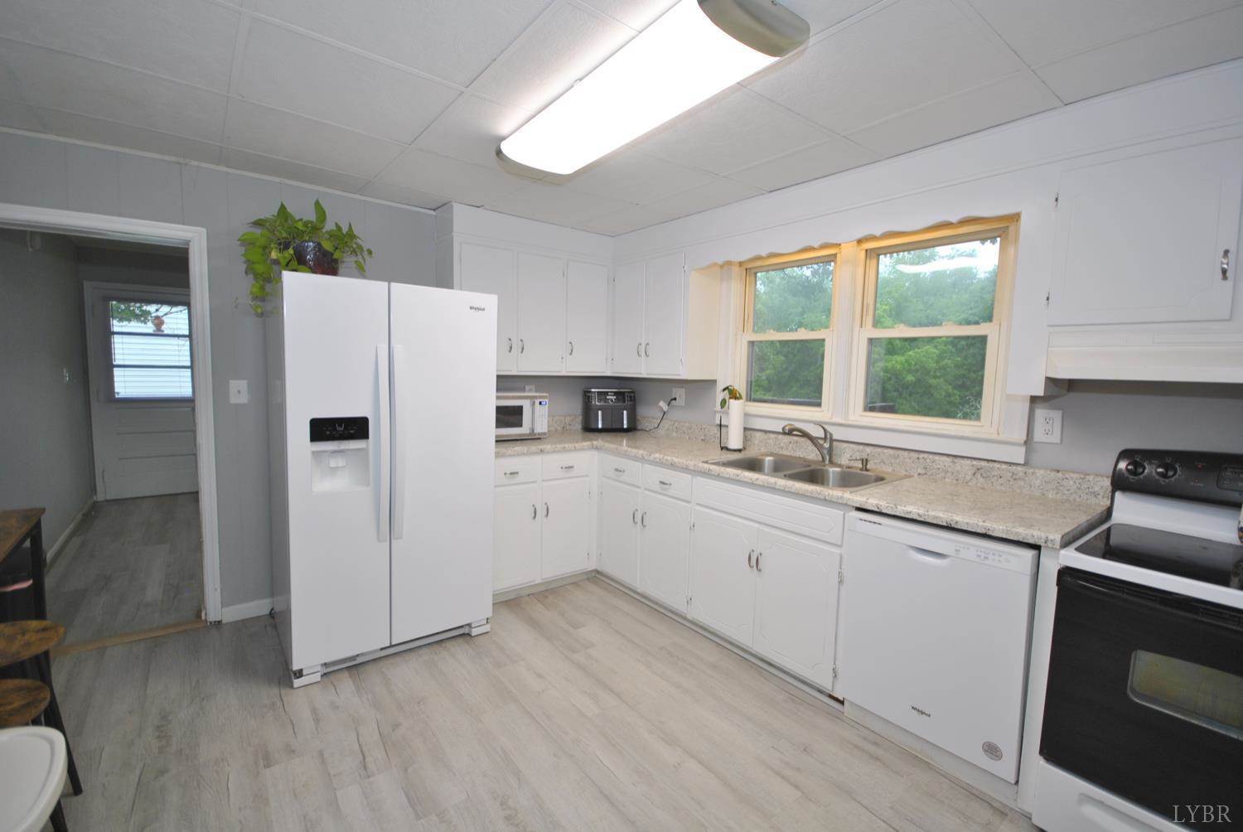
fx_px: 519
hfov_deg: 100.3
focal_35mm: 15
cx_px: 622
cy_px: 416
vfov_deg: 77.5
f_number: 4
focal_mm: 10
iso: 200
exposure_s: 1/50
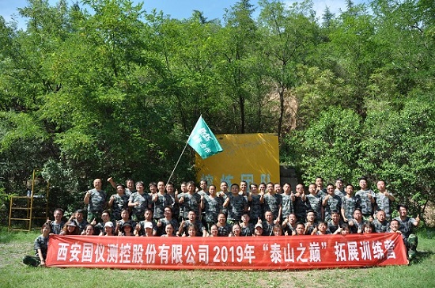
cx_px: 218
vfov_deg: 47.7
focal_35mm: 27
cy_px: 144
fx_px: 325
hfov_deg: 67.5
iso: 200
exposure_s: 1/1000
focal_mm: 18
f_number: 3.5
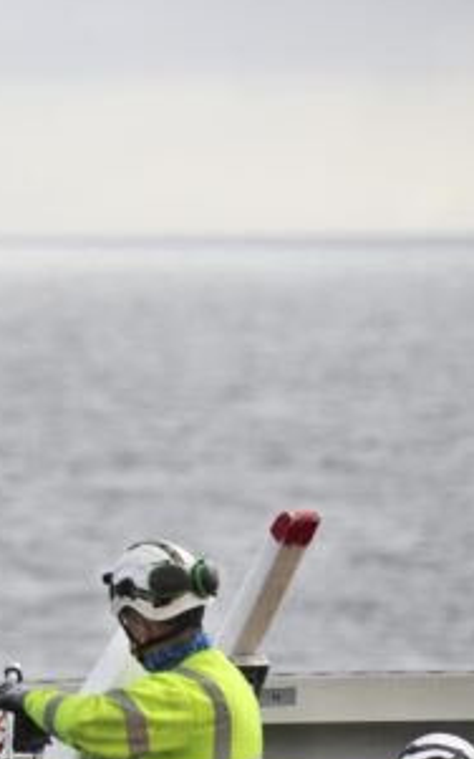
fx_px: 10505
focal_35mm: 508
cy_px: 333
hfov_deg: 2.6
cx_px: -202
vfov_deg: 4.1
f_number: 4
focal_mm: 200
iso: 250
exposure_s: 1/3200
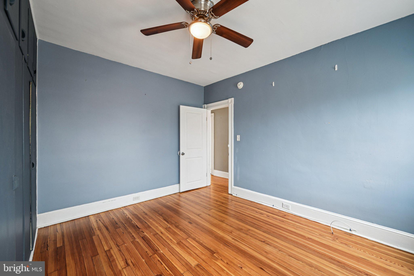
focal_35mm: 14
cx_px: 207
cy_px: 138
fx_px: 161
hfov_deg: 104.3
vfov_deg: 81.2
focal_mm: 14
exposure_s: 1/15
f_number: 8
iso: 400
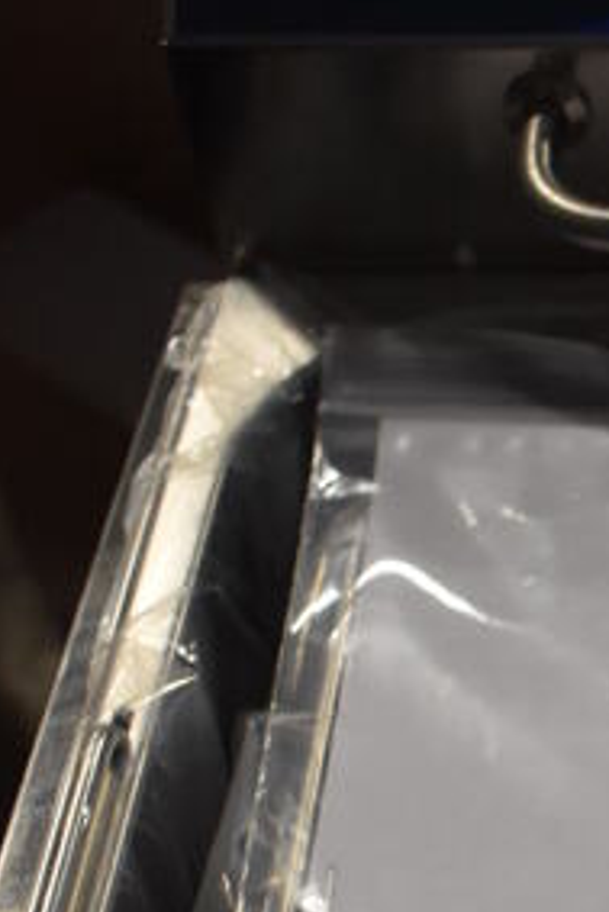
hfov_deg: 14.5
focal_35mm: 87
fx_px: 2205
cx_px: 944
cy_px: 1001
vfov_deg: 22.1
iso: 900
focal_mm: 18
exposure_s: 1/125
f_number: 3.5
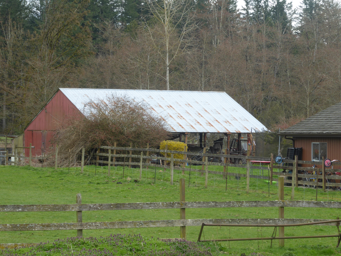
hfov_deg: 13.8
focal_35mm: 143
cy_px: 128
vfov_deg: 10.4
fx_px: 1409
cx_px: 170
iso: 80
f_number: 5.4
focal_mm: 25.6
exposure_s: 1/100
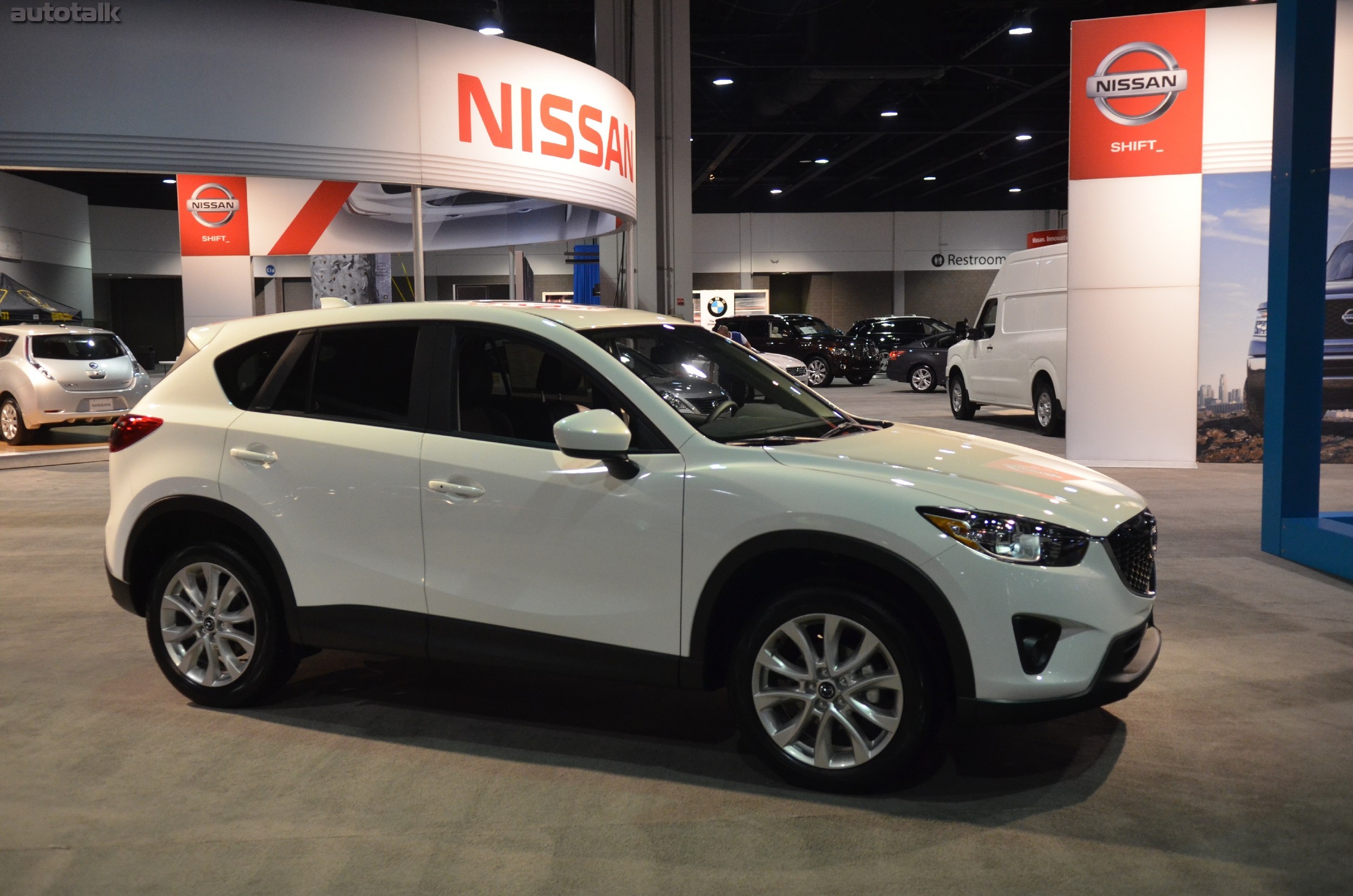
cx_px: 676
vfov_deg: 36.7
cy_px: 448
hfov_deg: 53.2
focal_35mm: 36
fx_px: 1350
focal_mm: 24
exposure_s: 1/80
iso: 1600
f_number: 2.8
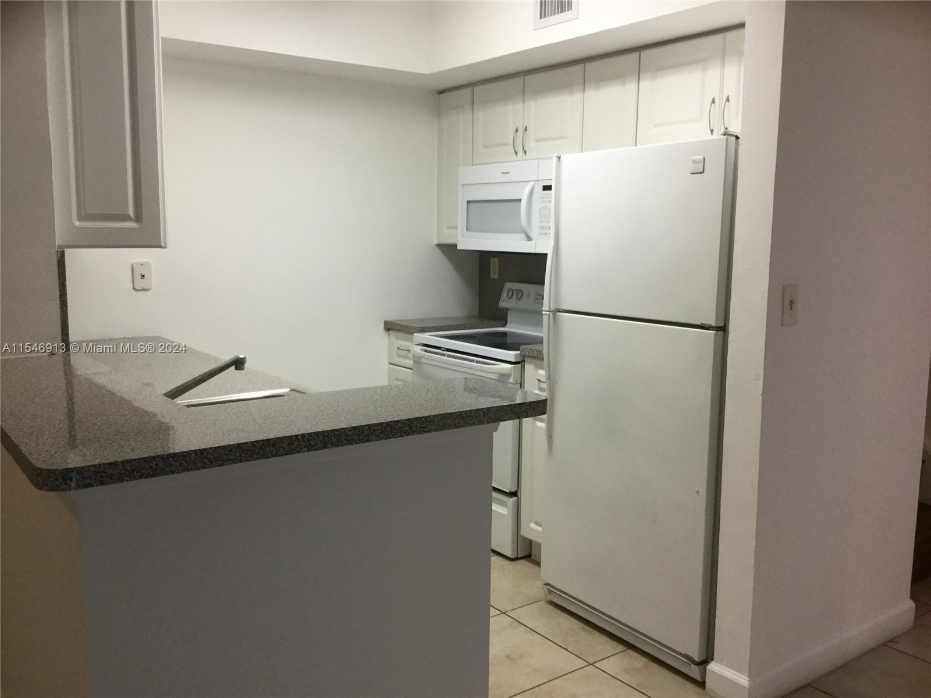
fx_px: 834
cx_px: 466
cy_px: 349
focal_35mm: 31
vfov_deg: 45.4
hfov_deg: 58.4
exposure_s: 1/30
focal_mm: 3.3
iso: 64
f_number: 2.4
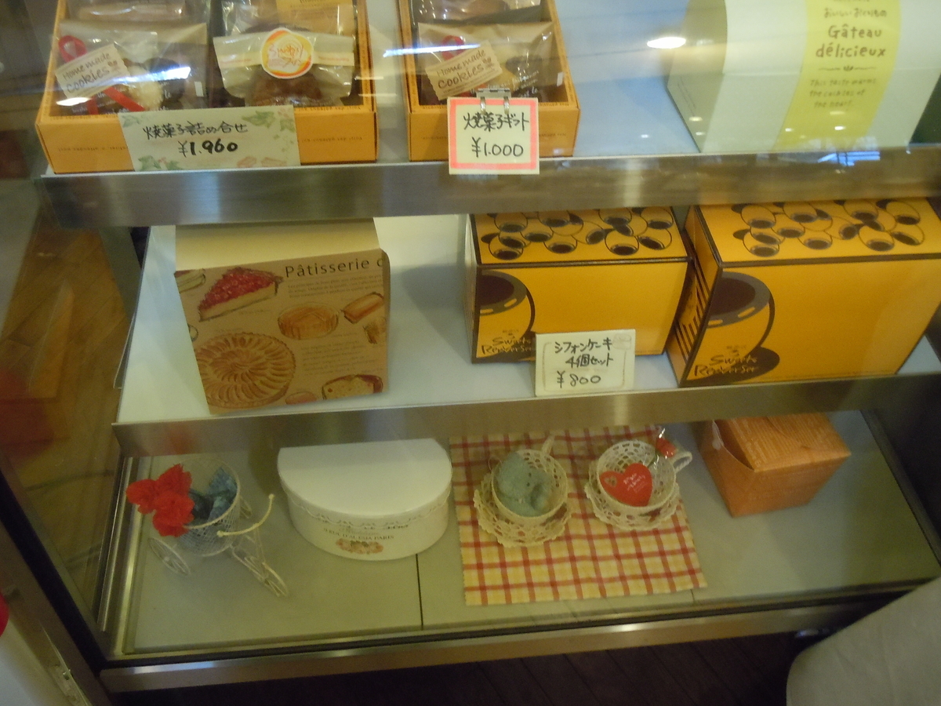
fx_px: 897
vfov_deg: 42.9
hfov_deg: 55.4
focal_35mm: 33
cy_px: 353
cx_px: 470
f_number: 4
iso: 800
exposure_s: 1/25
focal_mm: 5.9
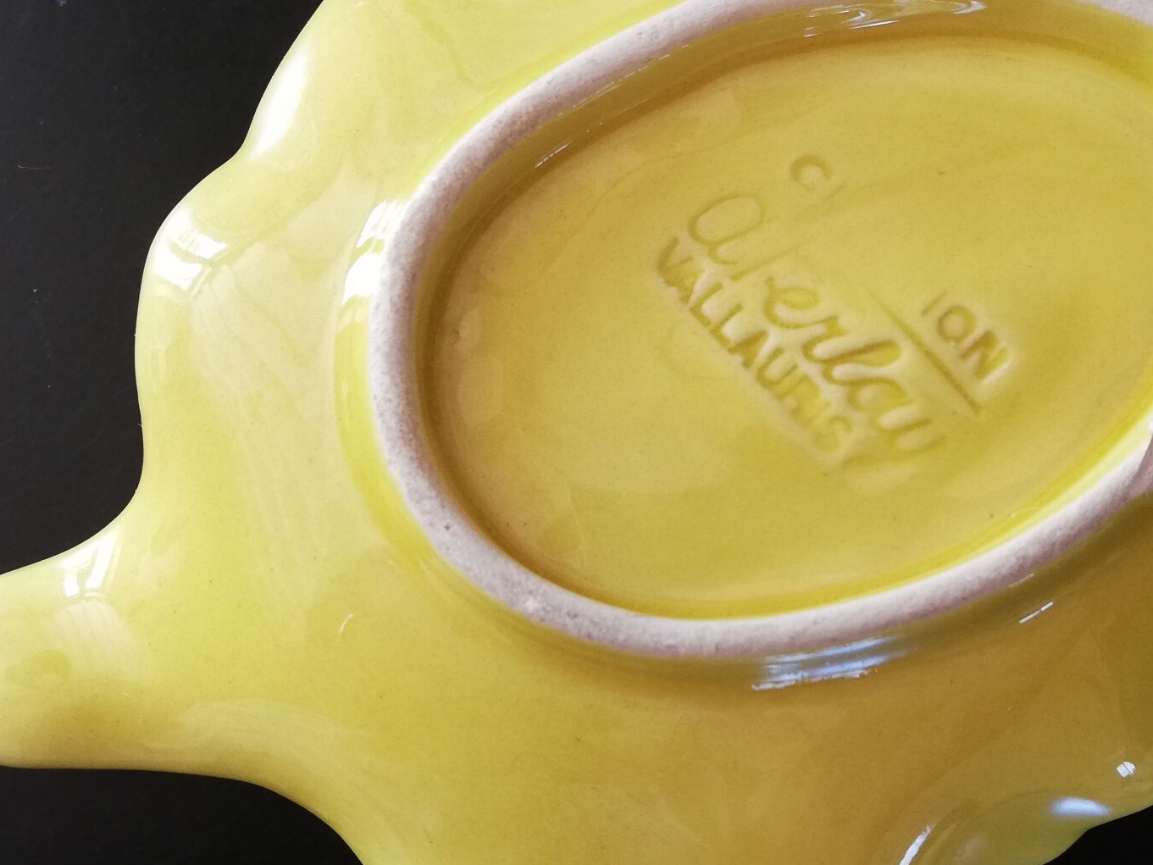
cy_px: 375
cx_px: 694
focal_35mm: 44
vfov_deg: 32.8
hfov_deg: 42.7
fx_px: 1466
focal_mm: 3.81
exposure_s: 1/33.3
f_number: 2.2
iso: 160
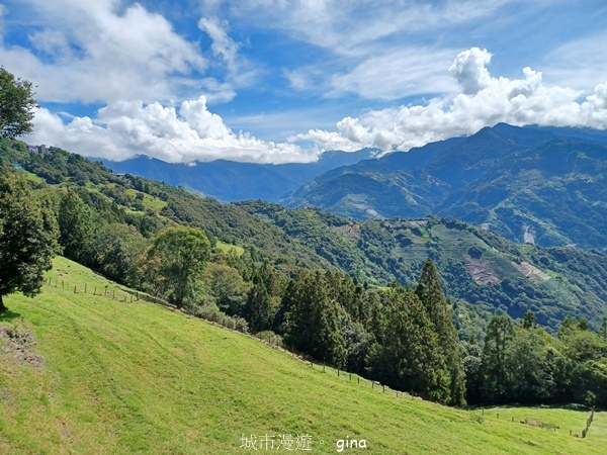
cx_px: 304
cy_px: 228
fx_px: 438
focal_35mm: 25
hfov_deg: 69.4
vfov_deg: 54.9
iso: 32
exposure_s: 1/543
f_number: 1.8
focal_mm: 4.6
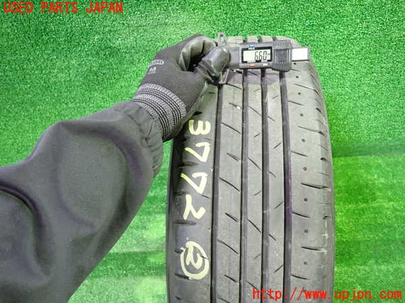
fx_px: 292
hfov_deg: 69.4
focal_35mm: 25
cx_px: 202
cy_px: 152
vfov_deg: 54.9
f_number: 2
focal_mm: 4.5
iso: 800
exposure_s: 1/25
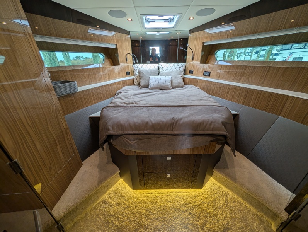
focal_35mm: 12
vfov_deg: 94.6
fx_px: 107
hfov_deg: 110.5
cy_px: 116
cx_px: 154
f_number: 1.7
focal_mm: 2.02
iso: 58
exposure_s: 1/77.7
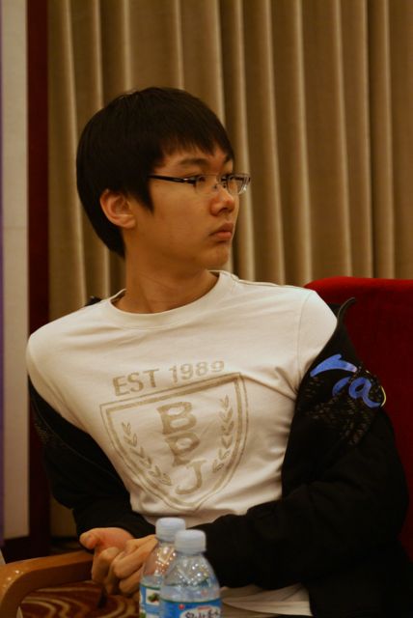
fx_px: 1803
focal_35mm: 105
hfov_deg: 13.1
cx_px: 206
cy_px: 309
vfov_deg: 19.4
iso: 400
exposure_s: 1/30
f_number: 5.6
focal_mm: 70
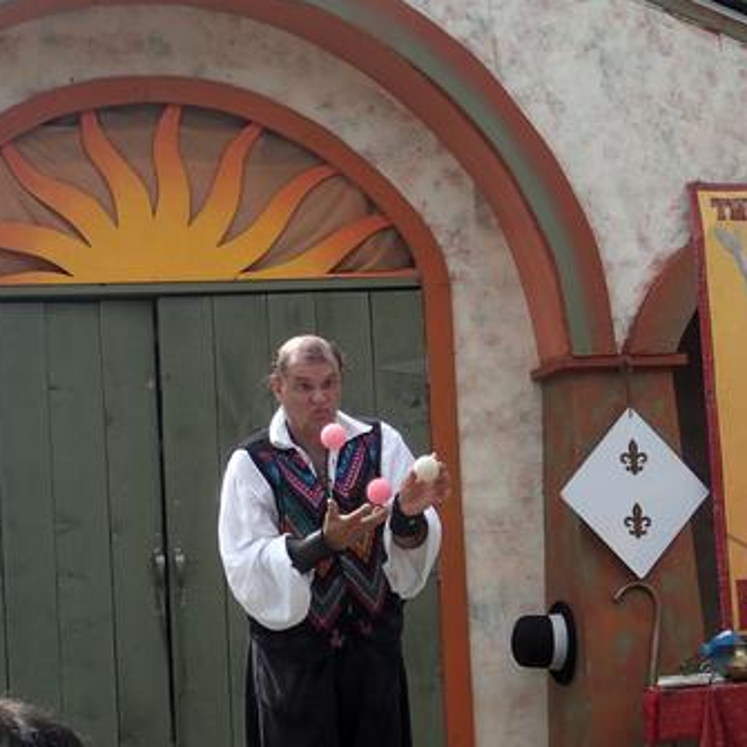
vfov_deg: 17.2
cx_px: 272
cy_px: 375
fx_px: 2466
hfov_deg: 17.2
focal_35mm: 101
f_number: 6.3
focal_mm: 15.4
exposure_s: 1/320
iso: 100
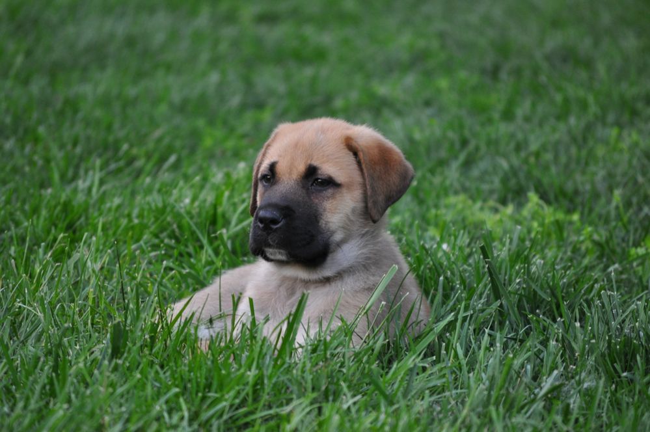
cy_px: 216
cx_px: 325
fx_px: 5411
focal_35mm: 300
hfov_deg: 6.9
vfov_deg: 4.6
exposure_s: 1/100
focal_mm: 200
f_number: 5.6
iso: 800
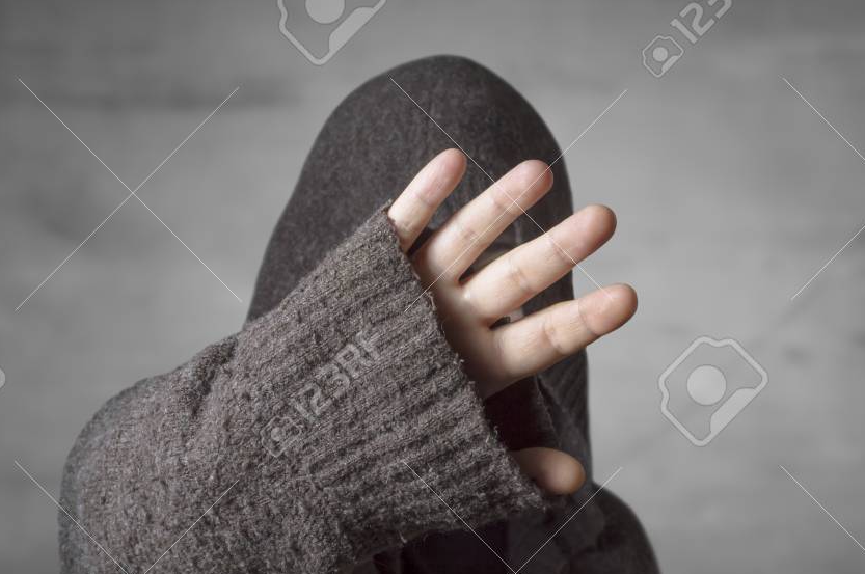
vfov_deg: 15.3
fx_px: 2136
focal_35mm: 89
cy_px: 348
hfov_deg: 22.9
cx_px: 514
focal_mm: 38
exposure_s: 1/160
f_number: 11
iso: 200
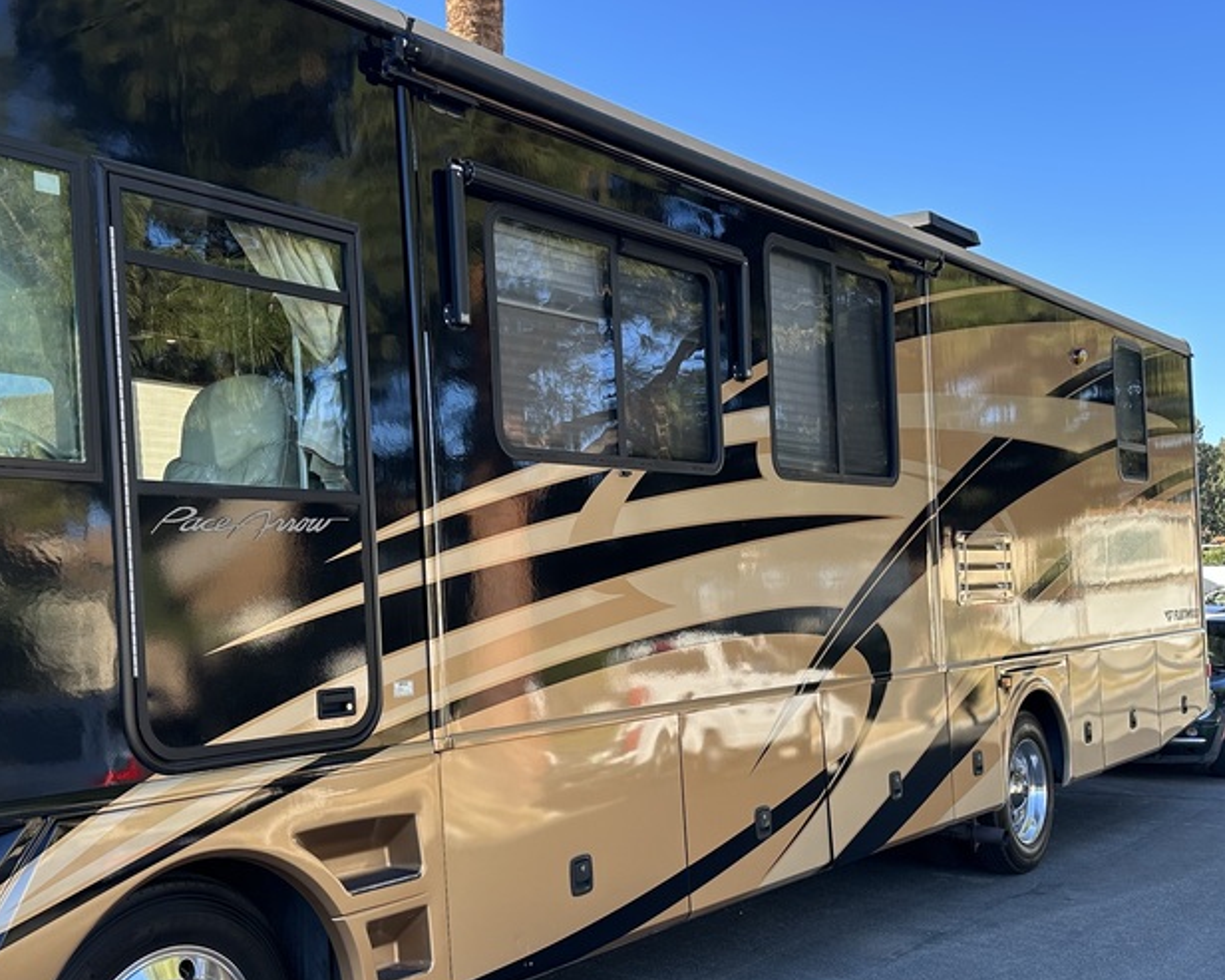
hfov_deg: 47.8
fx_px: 1378
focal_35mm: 38
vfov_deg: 39.0
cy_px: 602
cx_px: 525
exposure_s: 1/650
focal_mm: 6.86
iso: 80
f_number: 1.78
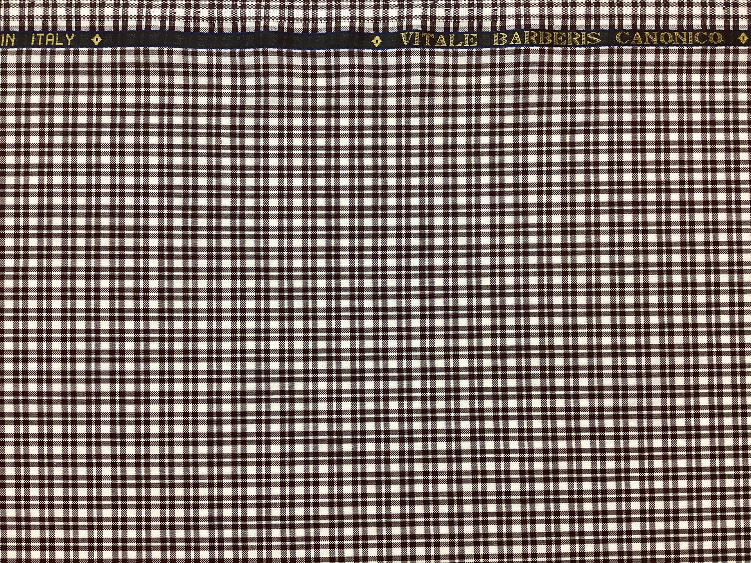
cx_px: 376
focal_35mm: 31
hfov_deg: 58.4
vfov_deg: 45.4
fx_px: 673
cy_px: 282
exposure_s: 1/60
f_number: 2.4
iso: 100
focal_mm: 3.3
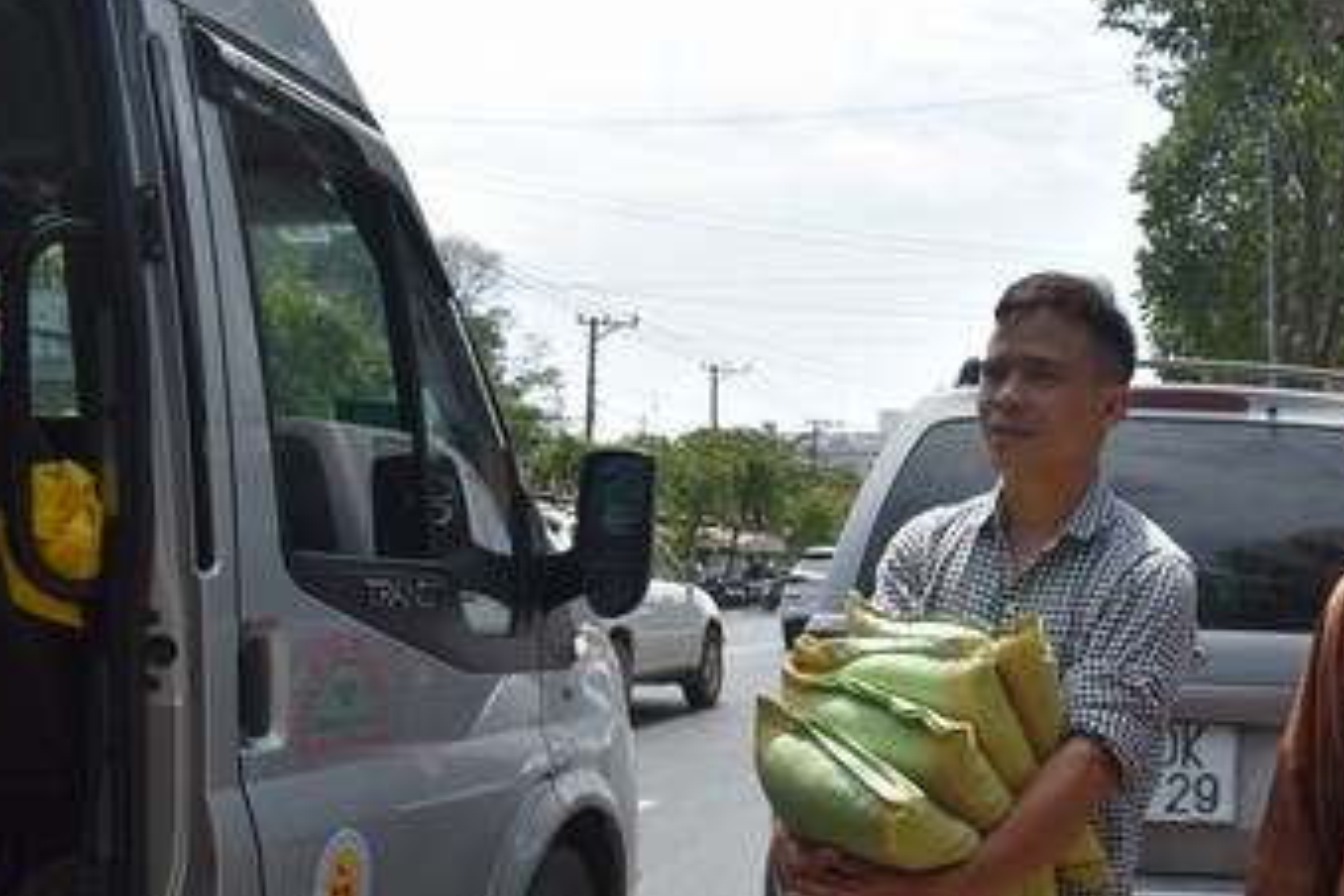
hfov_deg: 40.1
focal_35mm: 46
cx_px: 1170
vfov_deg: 28.6
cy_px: 710
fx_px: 1717
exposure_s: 1/250
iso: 200
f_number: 8
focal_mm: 24
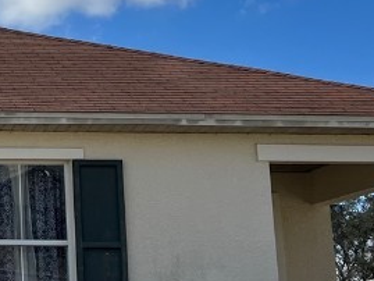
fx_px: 1070
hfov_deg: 17.8
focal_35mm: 99
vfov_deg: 14.9
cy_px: 122
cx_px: -185
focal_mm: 5.1
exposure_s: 1/5848
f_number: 1.6
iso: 50
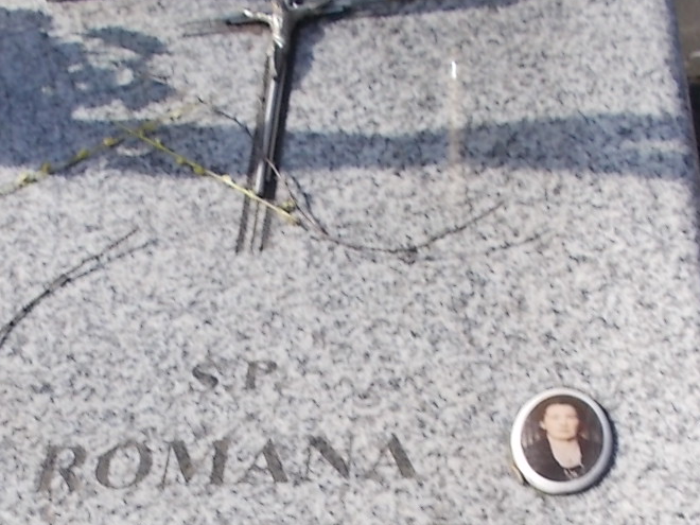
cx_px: 255
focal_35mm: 63
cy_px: 579
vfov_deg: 22.0
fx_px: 1274
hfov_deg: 30.6
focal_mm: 4.6
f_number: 8
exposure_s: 1/125
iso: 80
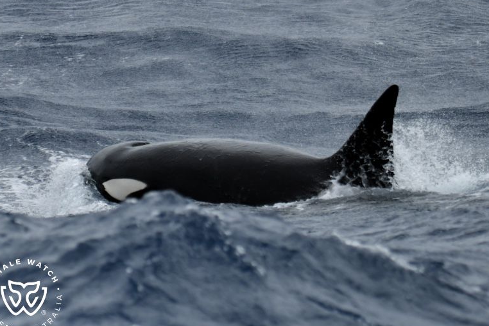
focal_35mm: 231
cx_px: 239
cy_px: 166
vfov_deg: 5.9
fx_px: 3138
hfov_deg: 8.9
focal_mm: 220
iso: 800
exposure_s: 1/8000
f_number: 5.6
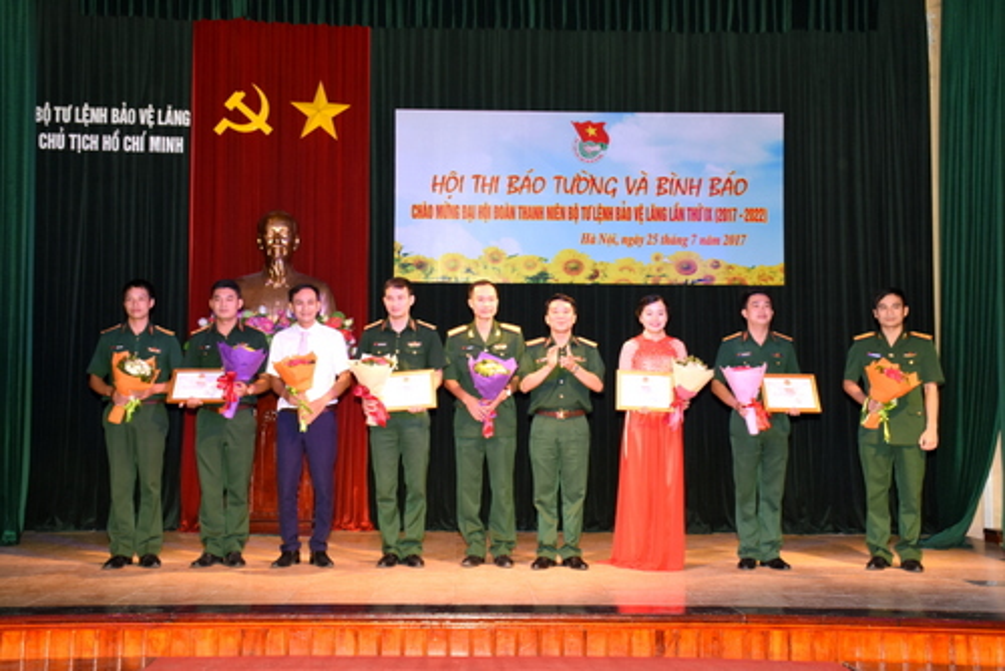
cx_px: 502
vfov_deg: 29.9
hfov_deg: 43.6
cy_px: 336
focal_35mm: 45
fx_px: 1257
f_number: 7.1
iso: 640
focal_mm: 30
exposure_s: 1/200
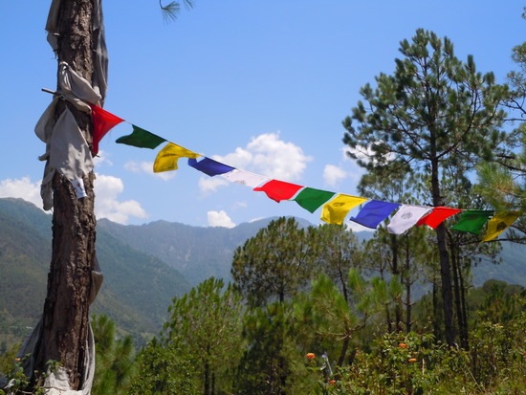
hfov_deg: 47.8
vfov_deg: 36.8
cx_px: 263
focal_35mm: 39
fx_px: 593
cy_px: 198
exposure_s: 1/640
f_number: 4.3
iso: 100
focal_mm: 6.9
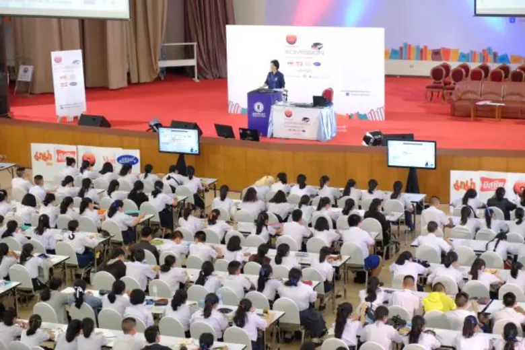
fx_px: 1210
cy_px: 175
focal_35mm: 83
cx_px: 262
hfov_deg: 24.5
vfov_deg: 16.5
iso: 3200
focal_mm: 55
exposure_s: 1/100
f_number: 4
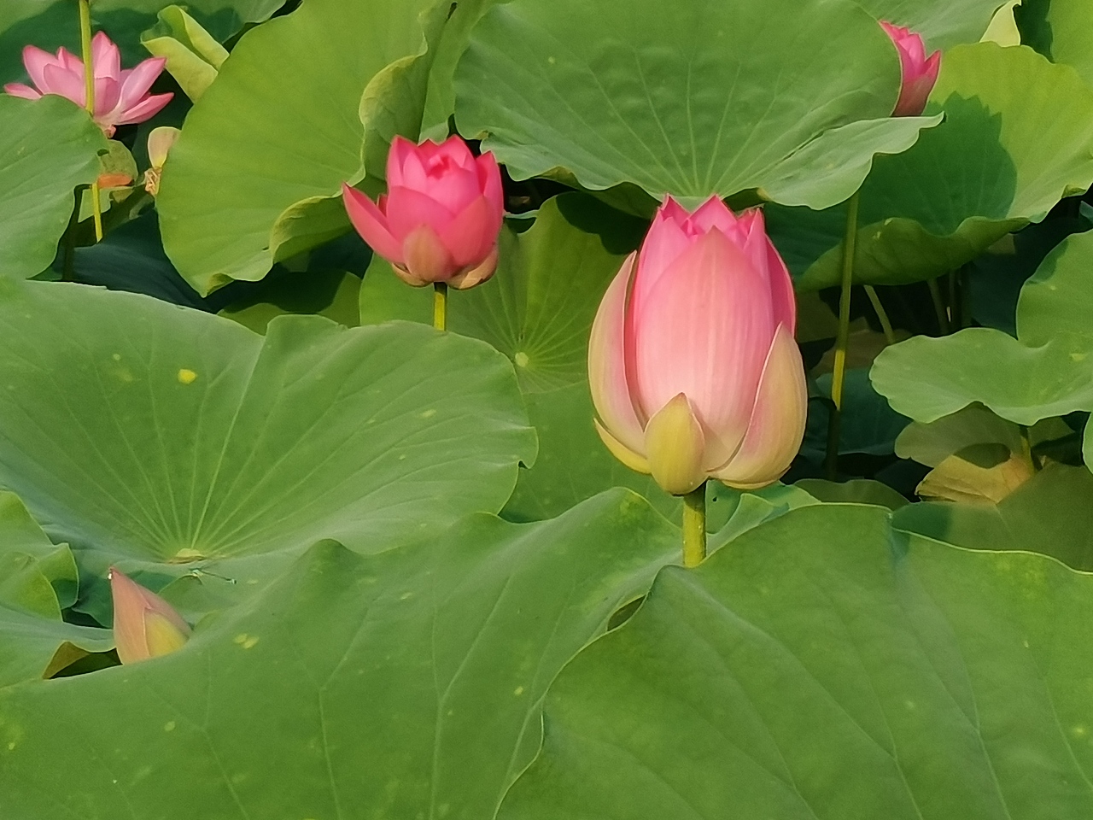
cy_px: 410
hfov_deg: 14.0
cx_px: 546
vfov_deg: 10.5
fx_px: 4452
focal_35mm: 141
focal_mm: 5.58
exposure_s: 1/1103
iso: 50
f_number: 1.8
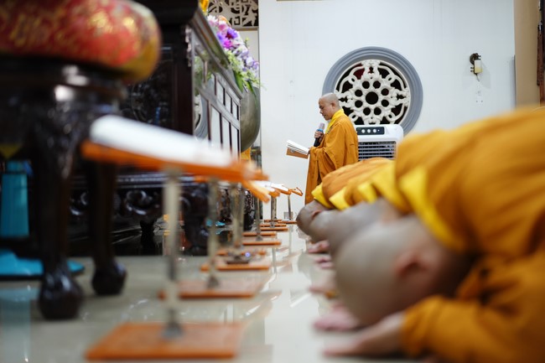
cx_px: 272
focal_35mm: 55
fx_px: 832
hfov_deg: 36.3
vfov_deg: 24.6
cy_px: 182
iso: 1000
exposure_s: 1/100
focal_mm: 55
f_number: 1.8
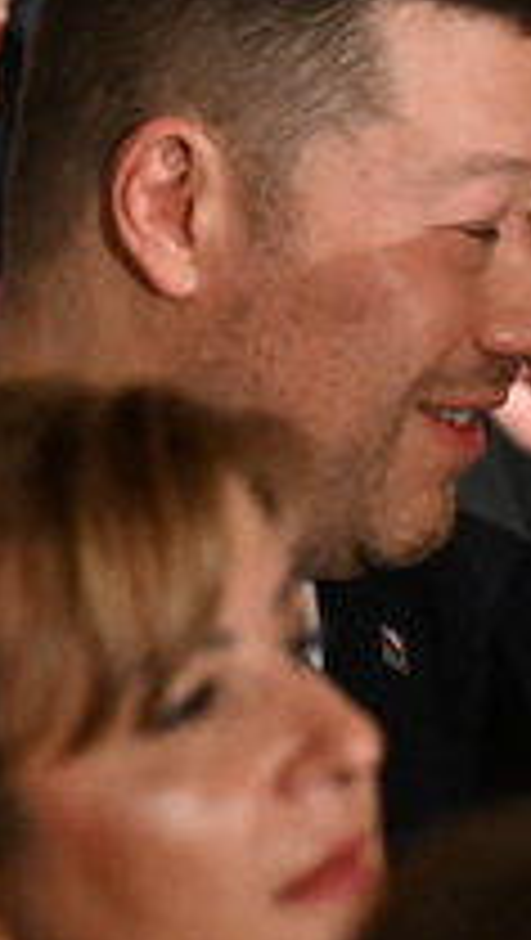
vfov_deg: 3.1
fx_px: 17248
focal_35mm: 691
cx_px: 1040
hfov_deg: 1.8
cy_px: 238
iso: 8000
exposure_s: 1/200
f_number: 4.5
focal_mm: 200
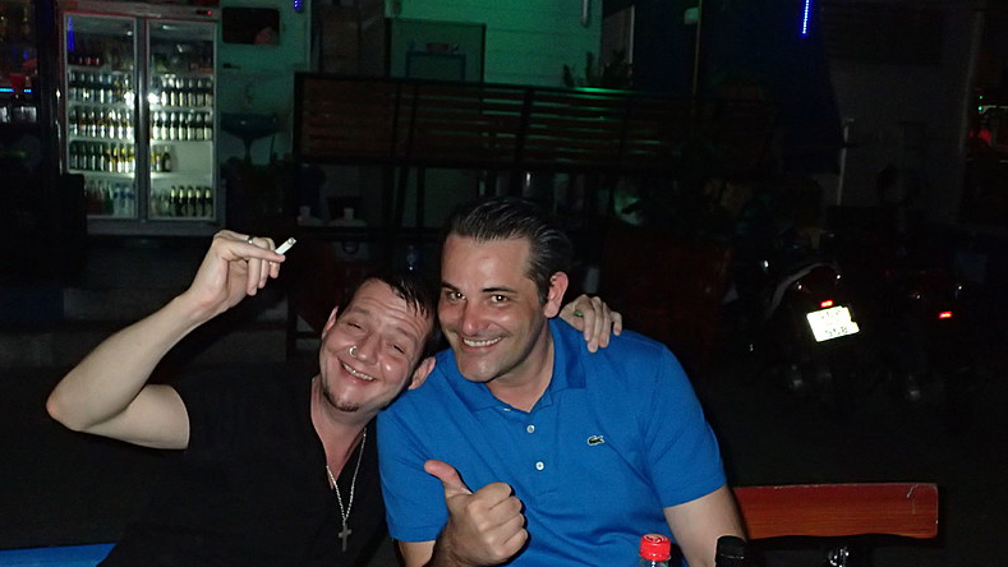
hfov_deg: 48.4
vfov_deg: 28.2
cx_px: 508
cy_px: 356
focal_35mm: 42
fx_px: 1123
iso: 1000
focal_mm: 6.86
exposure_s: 1/40
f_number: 8
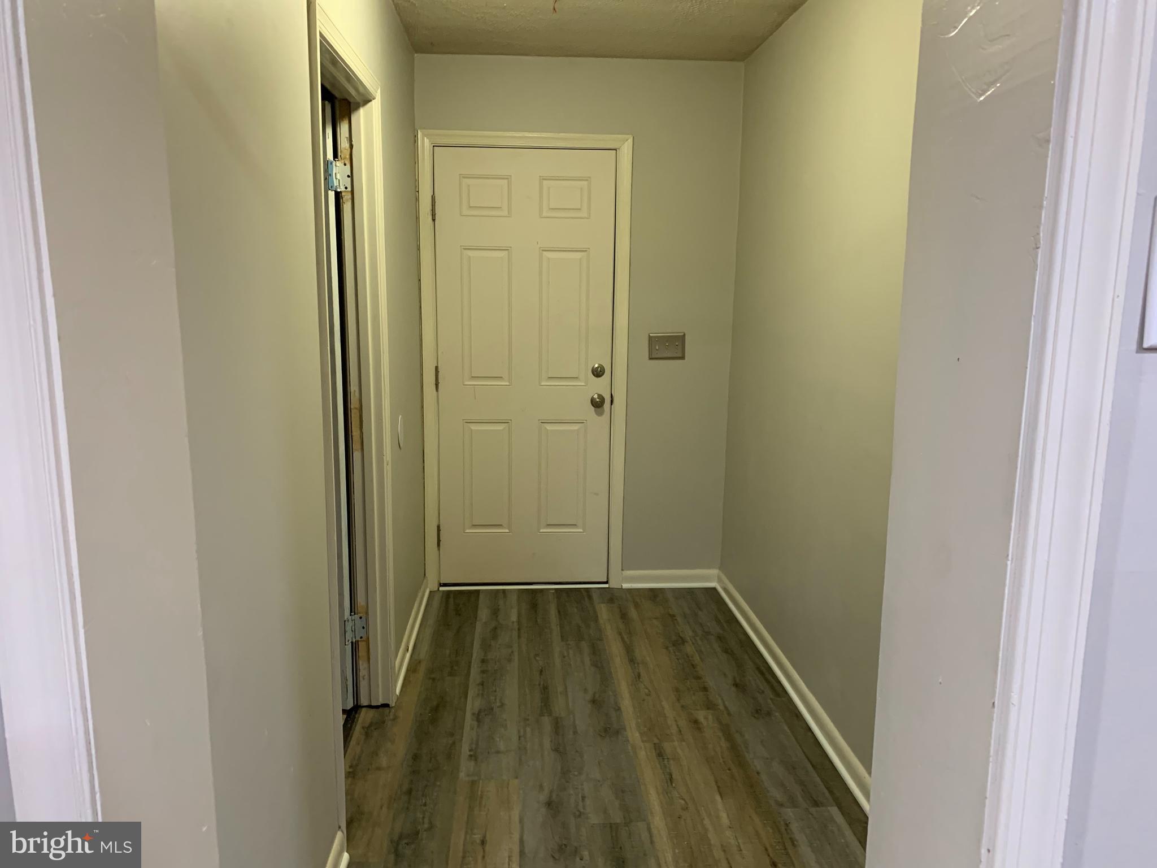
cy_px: 434
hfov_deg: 67.3
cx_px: 578
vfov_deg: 53.1
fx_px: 869
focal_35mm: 26
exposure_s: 1/60
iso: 200
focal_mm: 4.25
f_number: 1.8
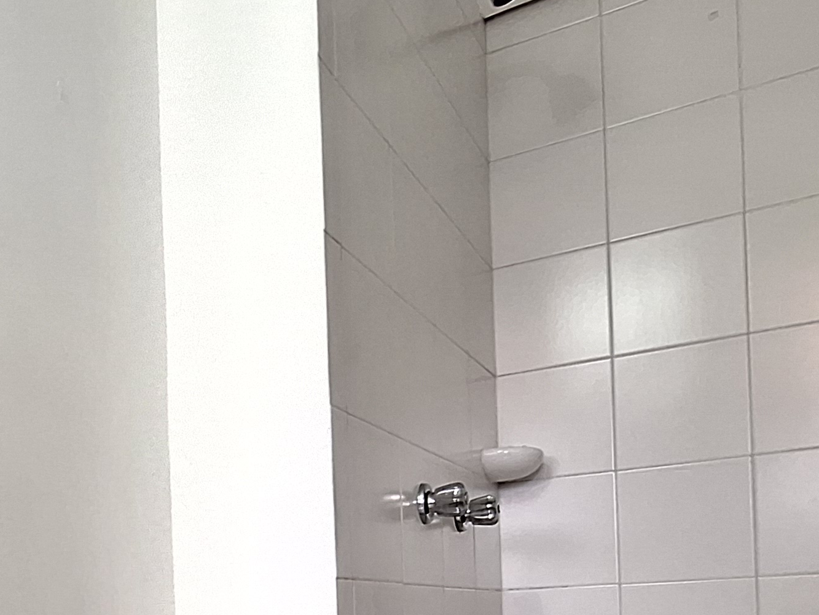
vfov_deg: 33.1
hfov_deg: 43.9
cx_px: 92
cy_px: 642
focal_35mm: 39
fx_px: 923
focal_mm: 1.74
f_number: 2.2
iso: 160
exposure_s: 1/25
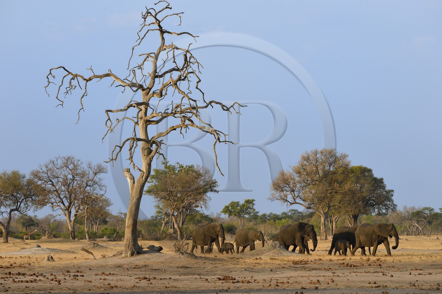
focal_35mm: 240
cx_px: 221
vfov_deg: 5.7
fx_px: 2944
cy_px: 147
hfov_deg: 8.6
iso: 800
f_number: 9
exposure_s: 1/800
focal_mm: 240
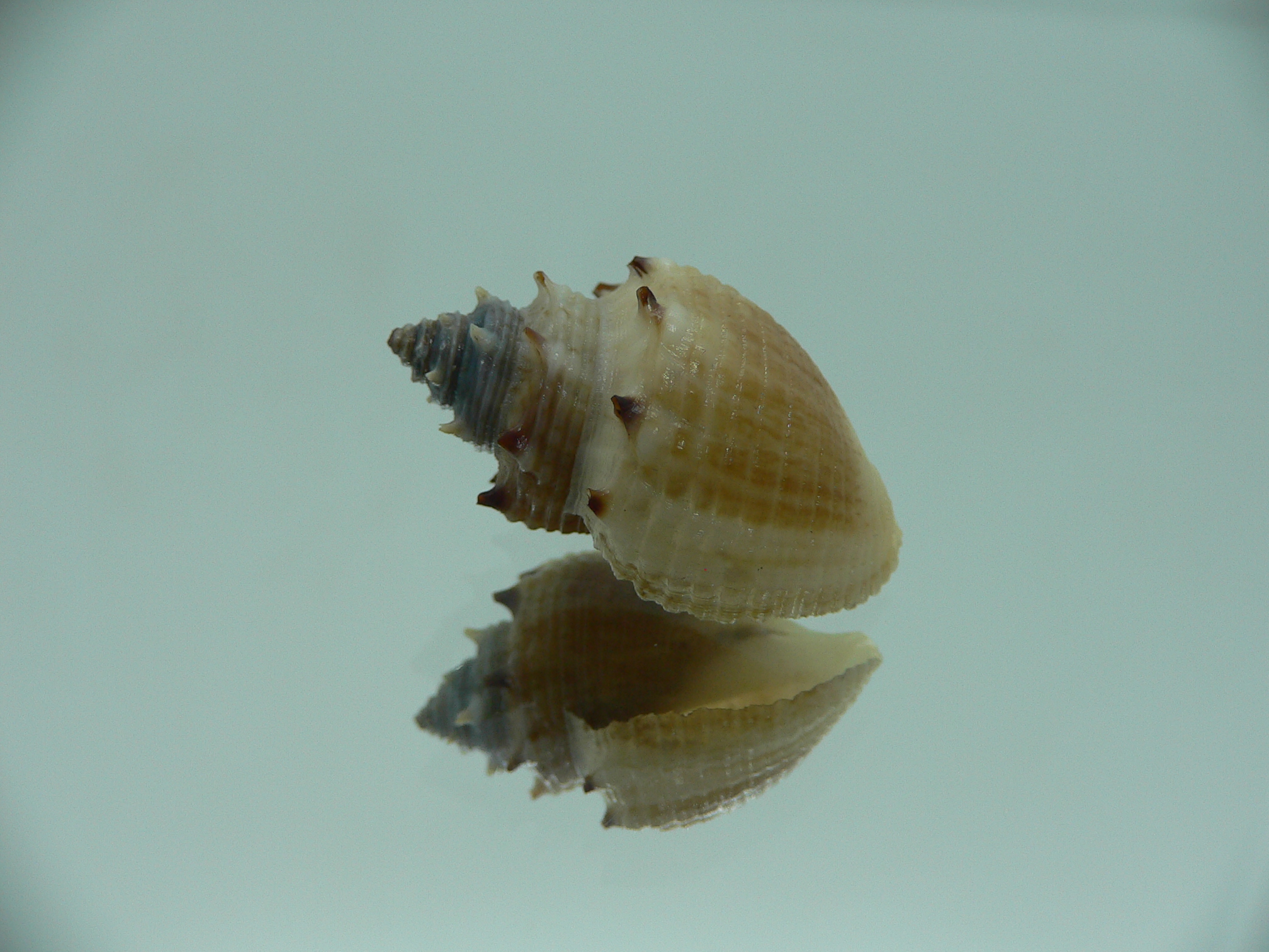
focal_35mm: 35
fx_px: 1283
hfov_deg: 52.6
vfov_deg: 40.7
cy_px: 476
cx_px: 634
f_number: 2.8
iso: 80
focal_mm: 4.6
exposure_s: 1/60
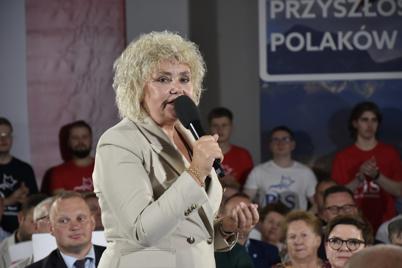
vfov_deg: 8.7
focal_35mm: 158
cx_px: 201
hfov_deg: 13.0
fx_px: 1759
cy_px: 134
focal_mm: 105
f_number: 5.6
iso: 1000
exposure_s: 1/60
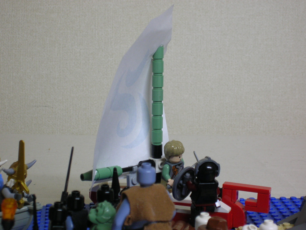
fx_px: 928
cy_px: 115
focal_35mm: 105
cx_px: 153
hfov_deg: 18.7
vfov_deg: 14.1
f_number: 4.9
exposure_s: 1/5.2
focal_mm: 17.4
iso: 74
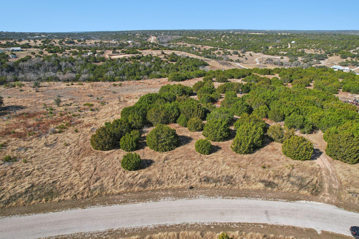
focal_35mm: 22
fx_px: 219
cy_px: 120
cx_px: 180
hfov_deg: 78.6
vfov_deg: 57.2
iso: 120
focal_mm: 8.4
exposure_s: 1/2000
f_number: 2.8
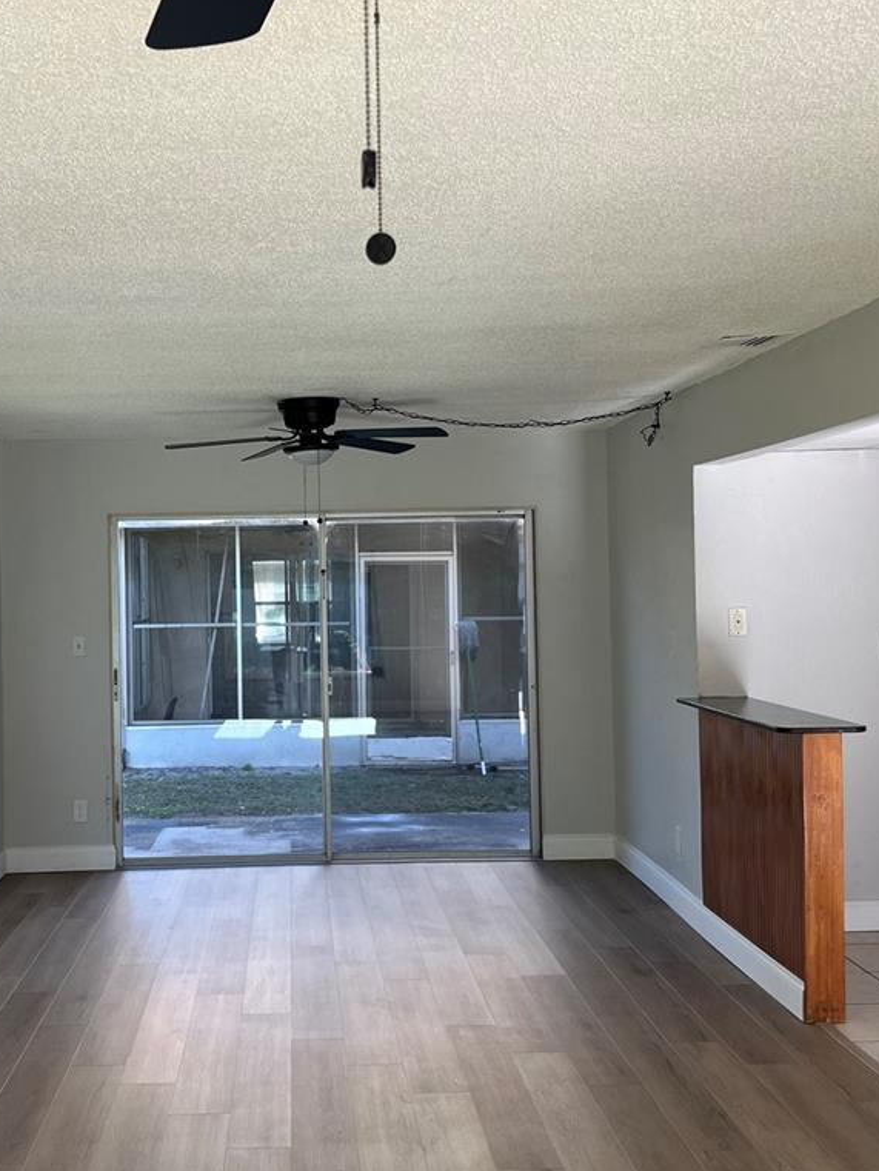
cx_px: 325
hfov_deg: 34.9
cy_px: 572
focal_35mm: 41
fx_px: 1388
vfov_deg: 45.8
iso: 50
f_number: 1.5
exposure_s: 1/342
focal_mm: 5.7
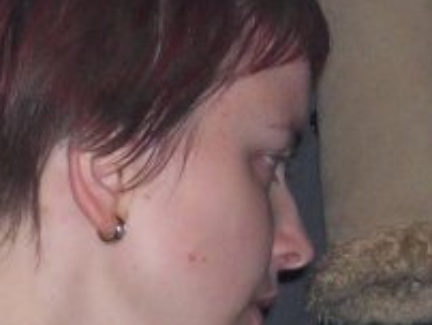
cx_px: -34
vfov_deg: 4.4
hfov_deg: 5.8
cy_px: 284
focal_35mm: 342
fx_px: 4273
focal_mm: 14.1
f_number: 4.7
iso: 313
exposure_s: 1/60.1
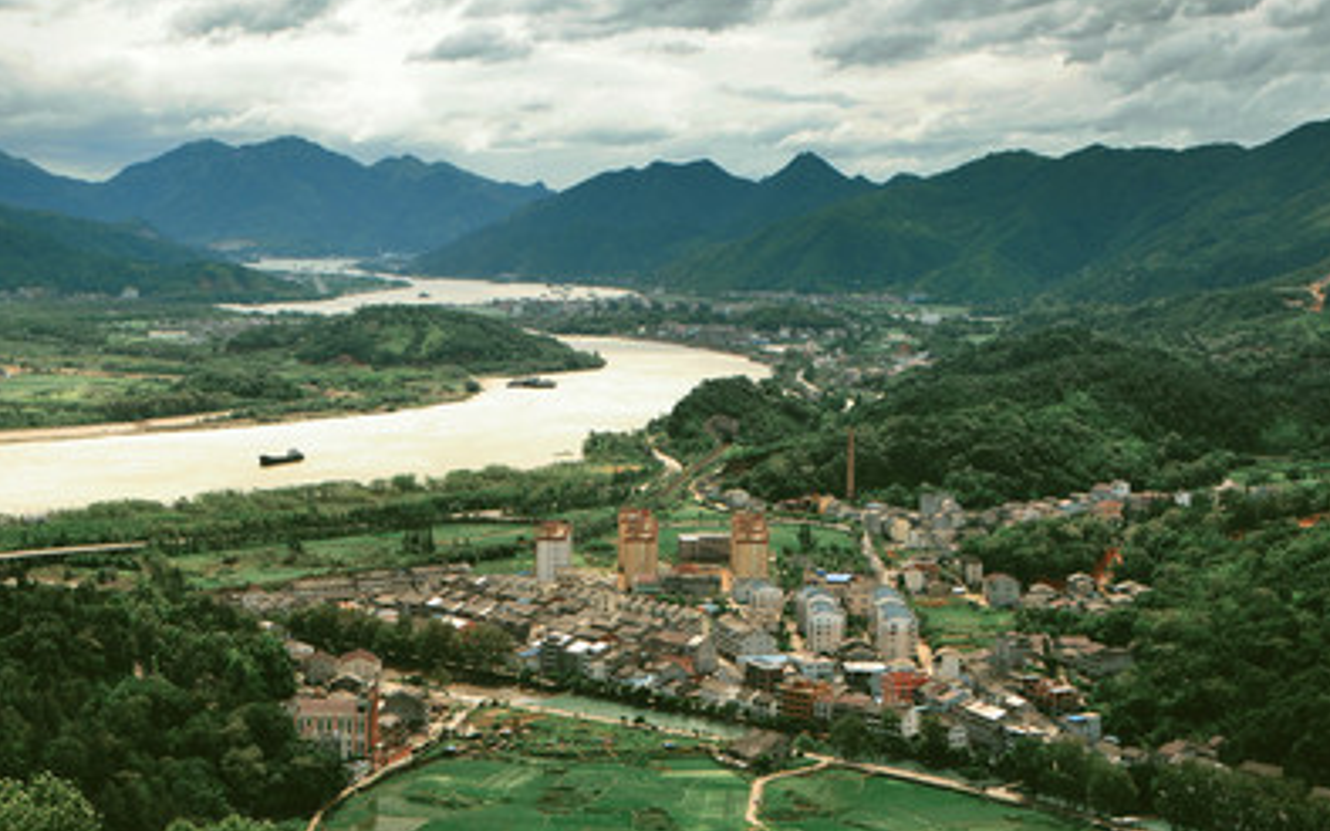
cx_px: 672
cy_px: 421
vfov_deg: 20.0
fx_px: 2355
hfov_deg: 31.5
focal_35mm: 65
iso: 200
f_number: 11
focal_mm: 42
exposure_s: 1/400
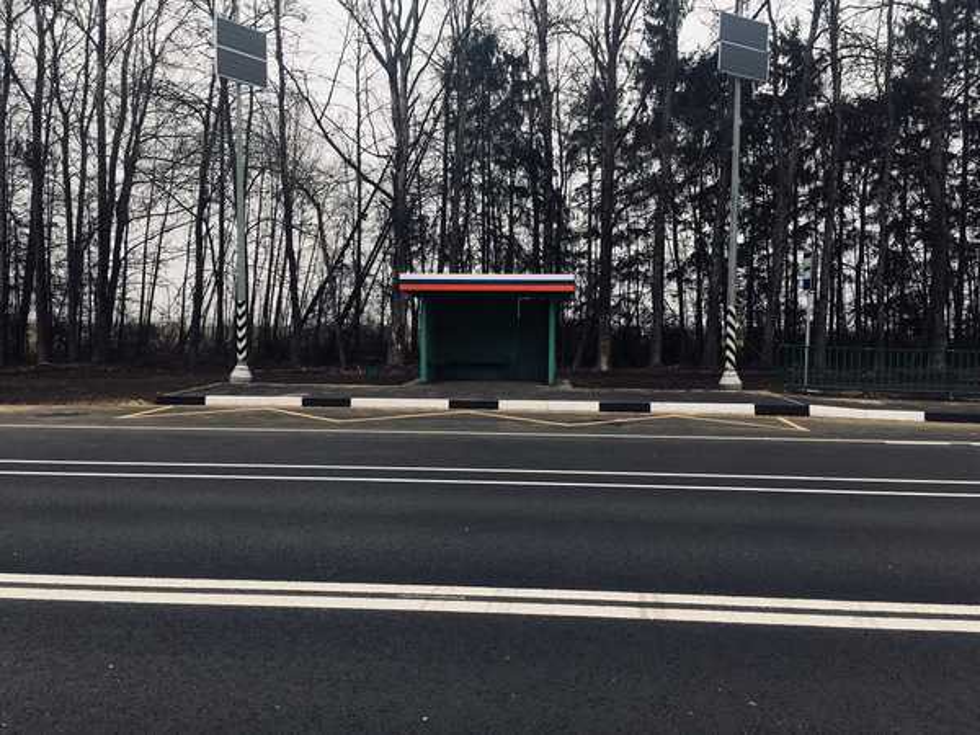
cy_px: 368
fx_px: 821
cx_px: 490
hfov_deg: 61.7
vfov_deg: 48.2
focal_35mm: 29
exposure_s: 1/100
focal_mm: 4.15
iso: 40
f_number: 2.2
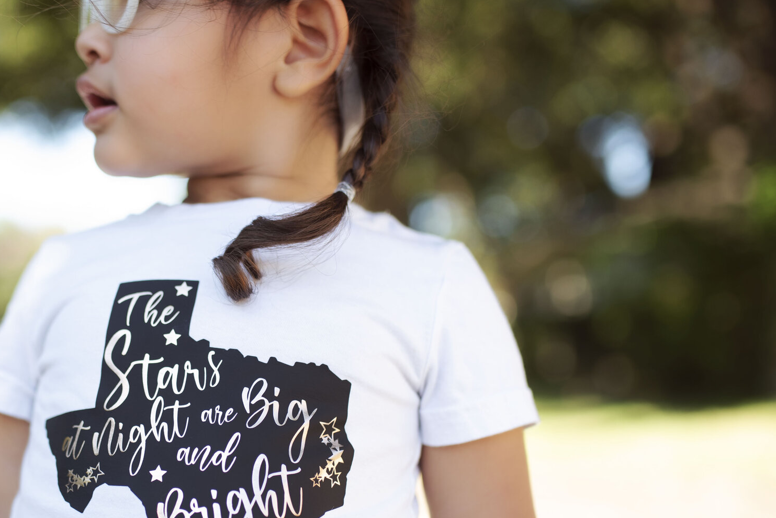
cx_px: 205
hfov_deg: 33.3
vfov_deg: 22.8
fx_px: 1272
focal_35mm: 59
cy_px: 377
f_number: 2
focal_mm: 35
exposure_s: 1/400
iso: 50
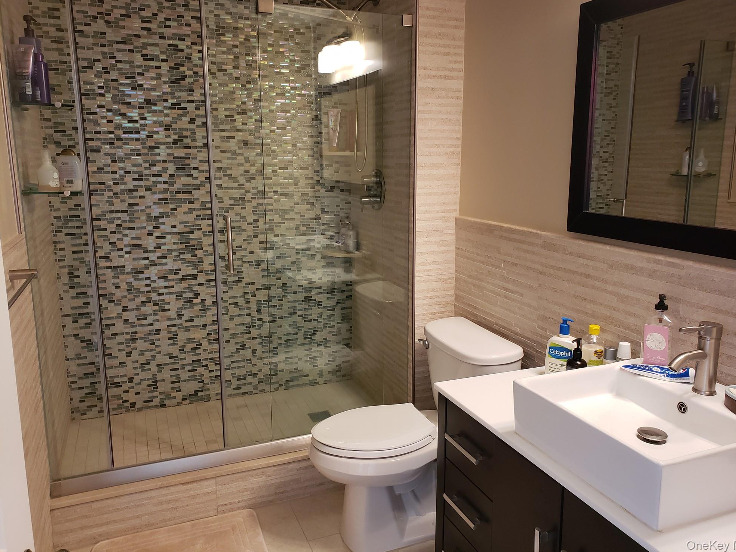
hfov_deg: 65.3
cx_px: 380
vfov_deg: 51.3
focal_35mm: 27
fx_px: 574
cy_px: 267
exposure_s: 1/40
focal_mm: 4.3
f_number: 2.4
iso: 320
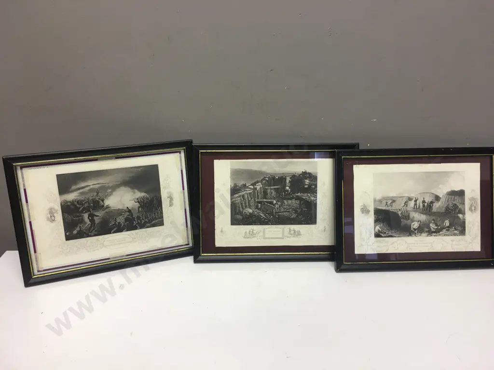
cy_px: 185
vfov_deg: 48.2
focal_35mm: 29
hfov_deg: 61.7
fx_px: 414
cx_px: 247
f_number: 2.2
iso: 40
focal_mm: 4.15
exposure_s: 1/33
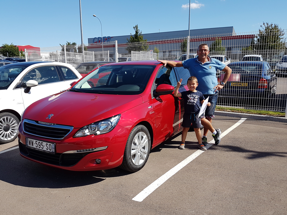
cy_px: 124
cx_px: 125
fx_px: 249
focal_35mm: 30
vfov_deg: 46.6
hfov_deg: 59.7
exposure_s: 1/1608
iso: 40
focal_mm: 4.2
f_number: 1.7
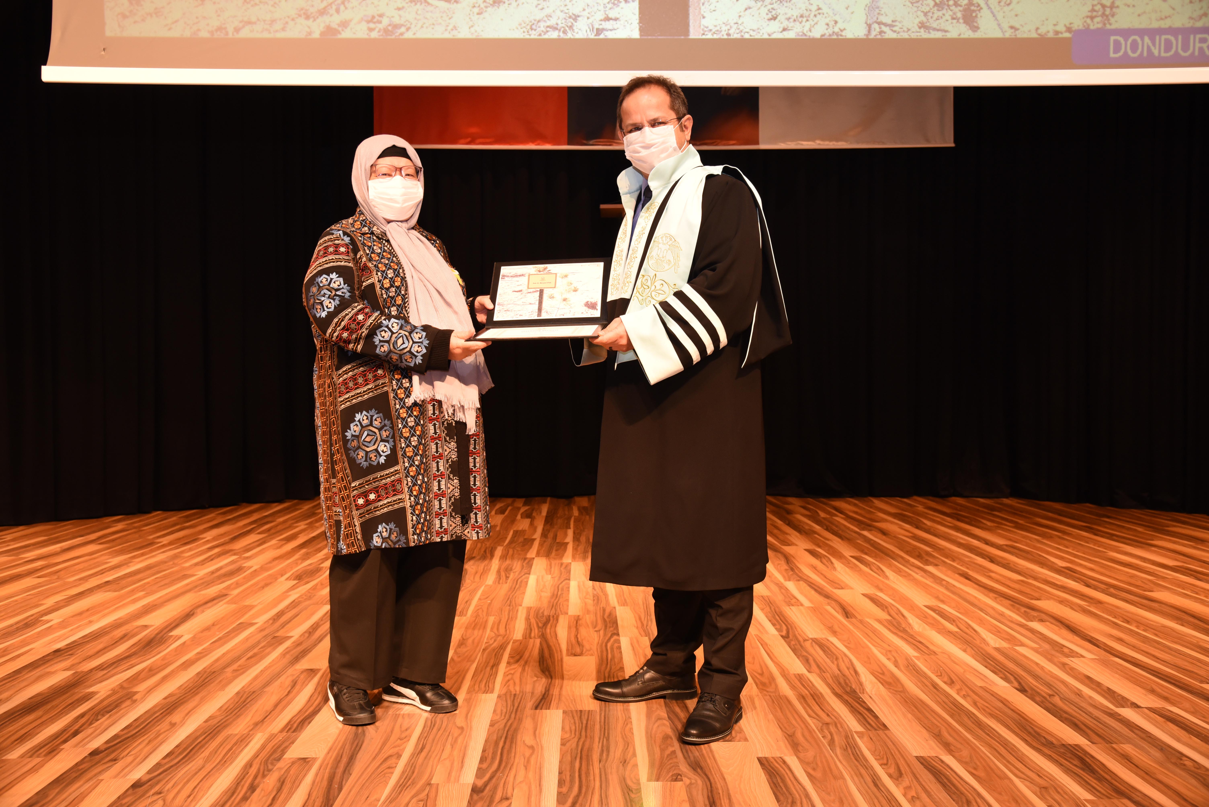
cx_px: 604
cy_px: 404
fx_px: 1075
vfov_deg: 41.1
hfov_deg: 58.7
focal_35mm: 32
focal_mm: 32
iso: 1600
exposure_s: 1/50
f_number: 5.6
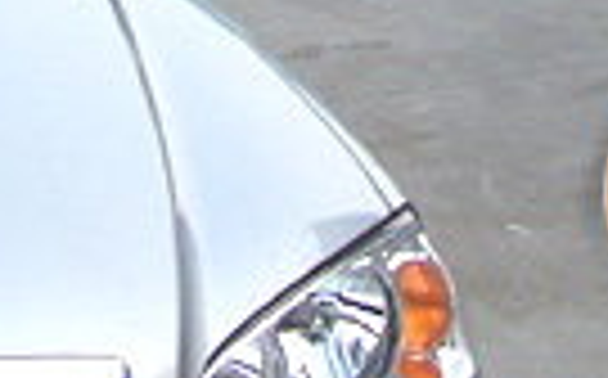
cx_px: 266
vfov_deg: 6.8
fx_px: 2962
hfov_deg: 11.7
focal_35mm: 179
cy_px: -630
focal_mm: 6.3
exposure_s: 1/500
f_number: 2.8
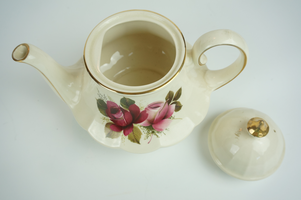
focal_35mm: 34
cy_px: 100
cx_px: 150
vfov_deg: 38.3
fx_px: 288
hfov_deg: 55.2
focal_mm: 23
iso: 400
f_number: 5.6
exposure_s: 1/100
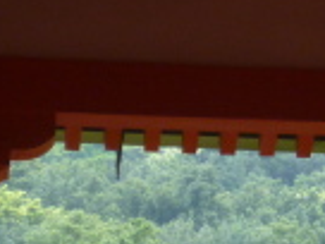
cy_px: 358
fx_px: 2826
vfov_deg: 4.9
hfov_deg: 6.5
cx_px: 428
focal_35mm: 301
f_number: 5.2
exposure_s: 1/100
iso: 160
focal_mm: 14.7
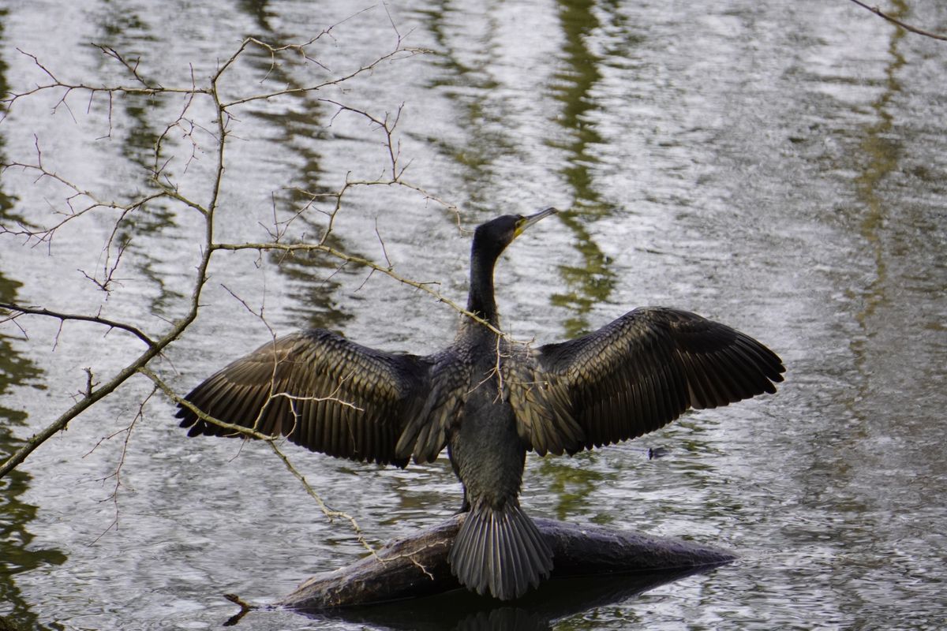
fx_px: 8286
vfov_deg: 4.4
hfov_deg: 6.5
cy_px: 316
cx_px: 474
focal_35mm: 315
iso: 1600
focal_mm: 210
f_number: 6.3
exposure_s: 1/400
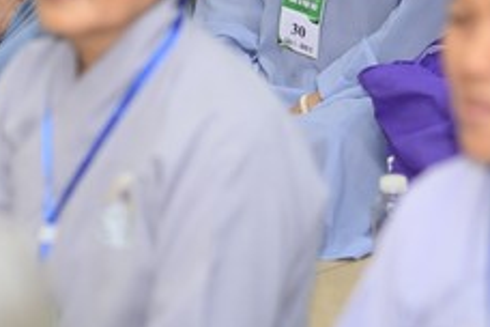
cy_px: -116
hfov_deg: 8.5
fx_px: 3294
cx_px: 224
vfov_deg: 5.6
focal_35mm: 242
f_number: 2.5
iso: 1250
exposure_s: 1/160
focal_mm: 85
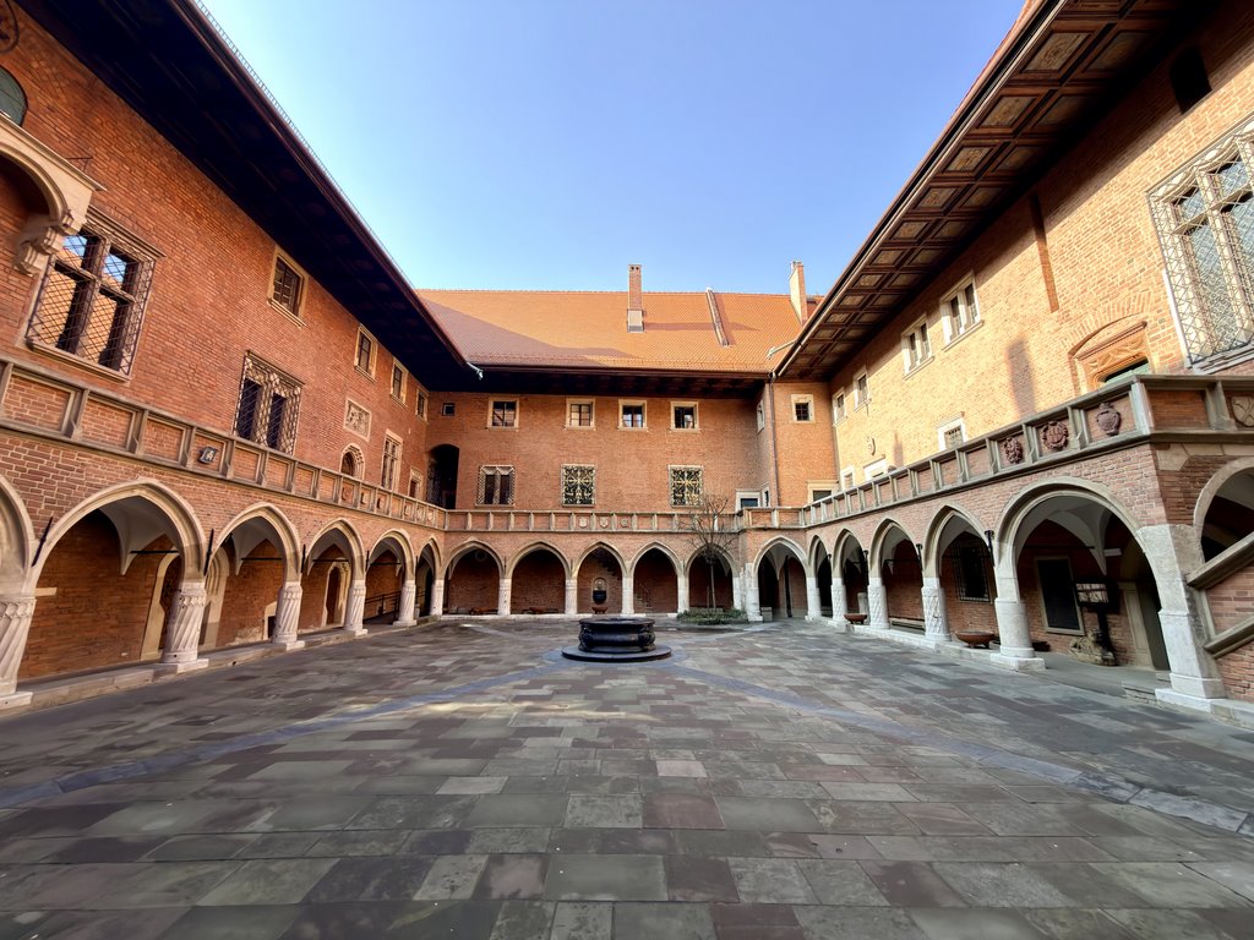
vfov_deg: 85.7
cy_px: 470
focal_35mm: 14
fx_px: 507
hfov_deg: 102.1
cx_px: 627
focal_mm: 2.22
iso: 20
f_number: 2.2
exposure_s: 1/175
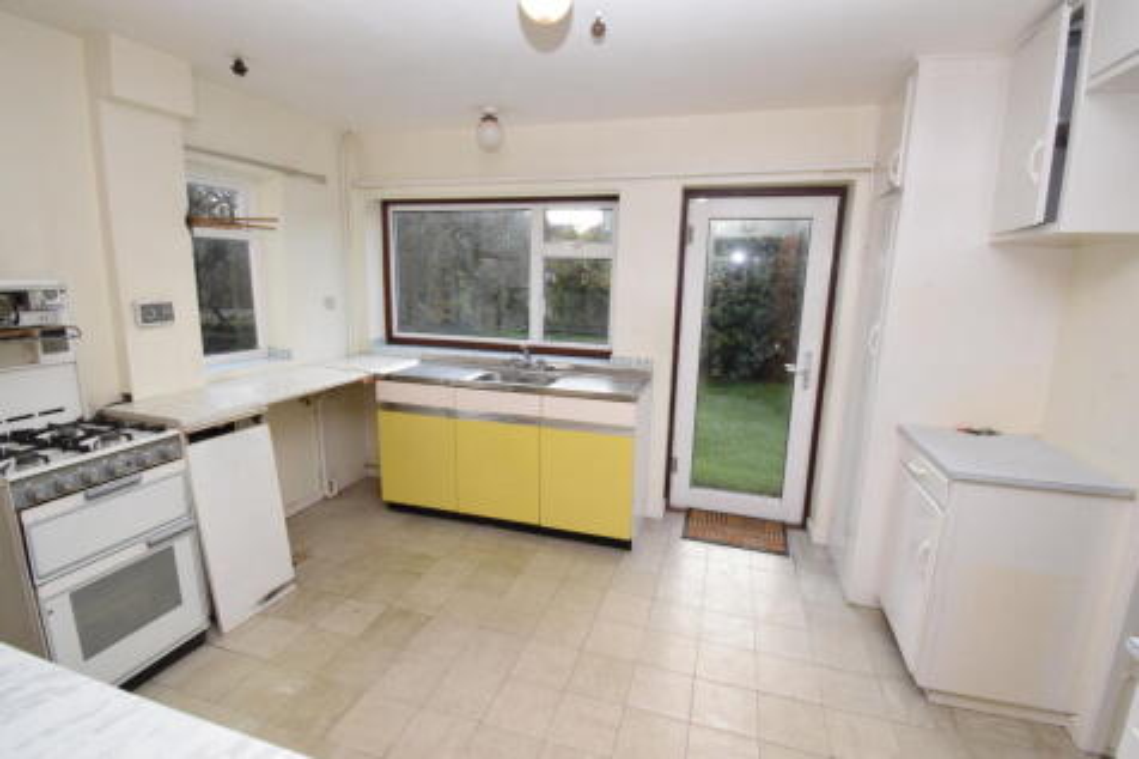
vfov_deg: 77.3
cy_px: 380
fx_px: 474
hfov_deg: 100.4
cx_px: 570
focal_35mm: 15
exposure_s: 1/200
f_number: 13
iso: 1600
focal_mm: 10
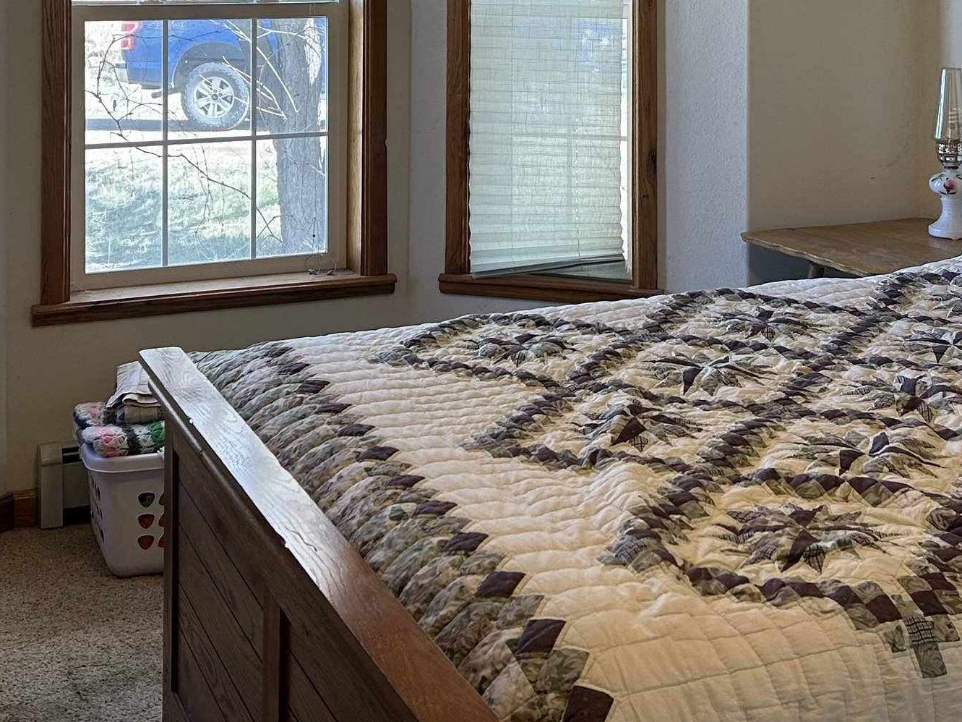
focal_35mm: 60
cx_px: 598
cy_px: -23
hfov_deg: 32.0
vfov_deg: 23.3
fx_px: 1667
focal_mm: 5.7
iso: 64
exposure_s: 1/158
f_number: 1.5
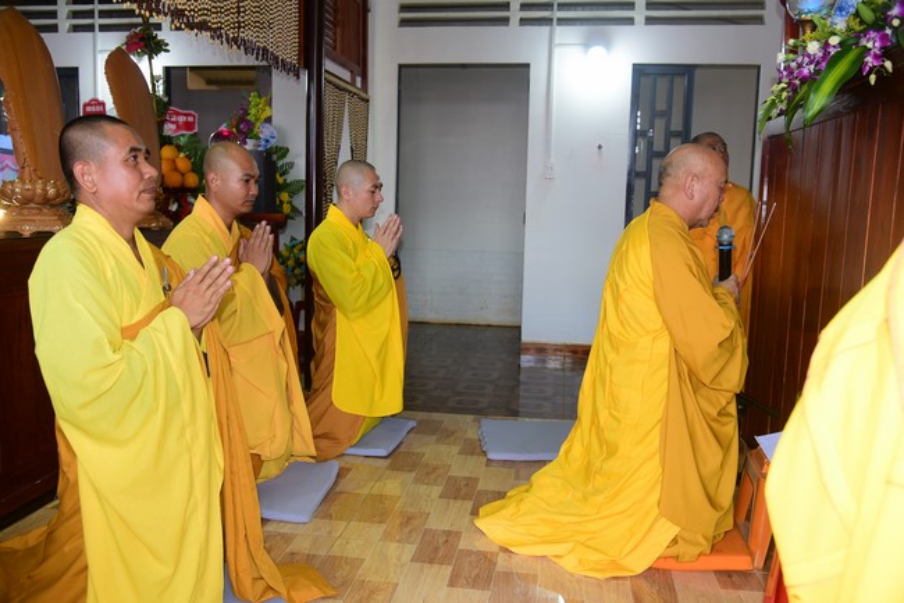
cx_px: 452
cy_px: 302
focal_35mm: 30
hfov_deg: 61.9
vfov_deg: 43.6
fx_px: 754
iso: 500
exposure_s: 1/160
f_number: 4
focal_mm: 30
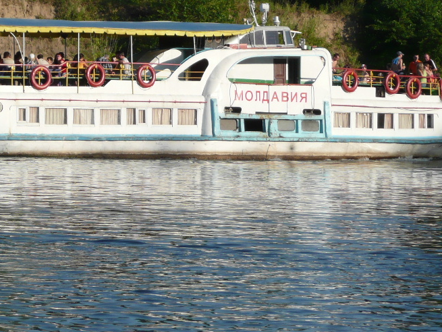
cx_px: 121
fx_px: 2796
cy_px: 25
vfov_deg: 6.8
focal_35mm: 219
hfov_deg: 9.0
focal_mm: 18.4
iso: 100
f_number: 4.7
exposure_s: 1/500
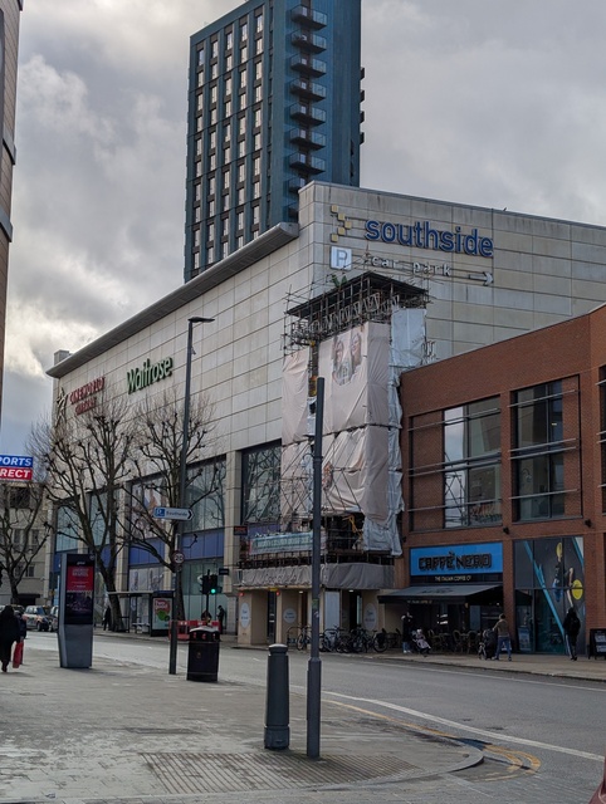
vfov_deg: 38.9
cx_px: 303
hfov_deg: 29.8
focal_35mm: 49
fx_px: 1141
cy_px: 402
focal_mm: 6.9
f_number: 1.68
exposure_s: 1/2193
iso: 19
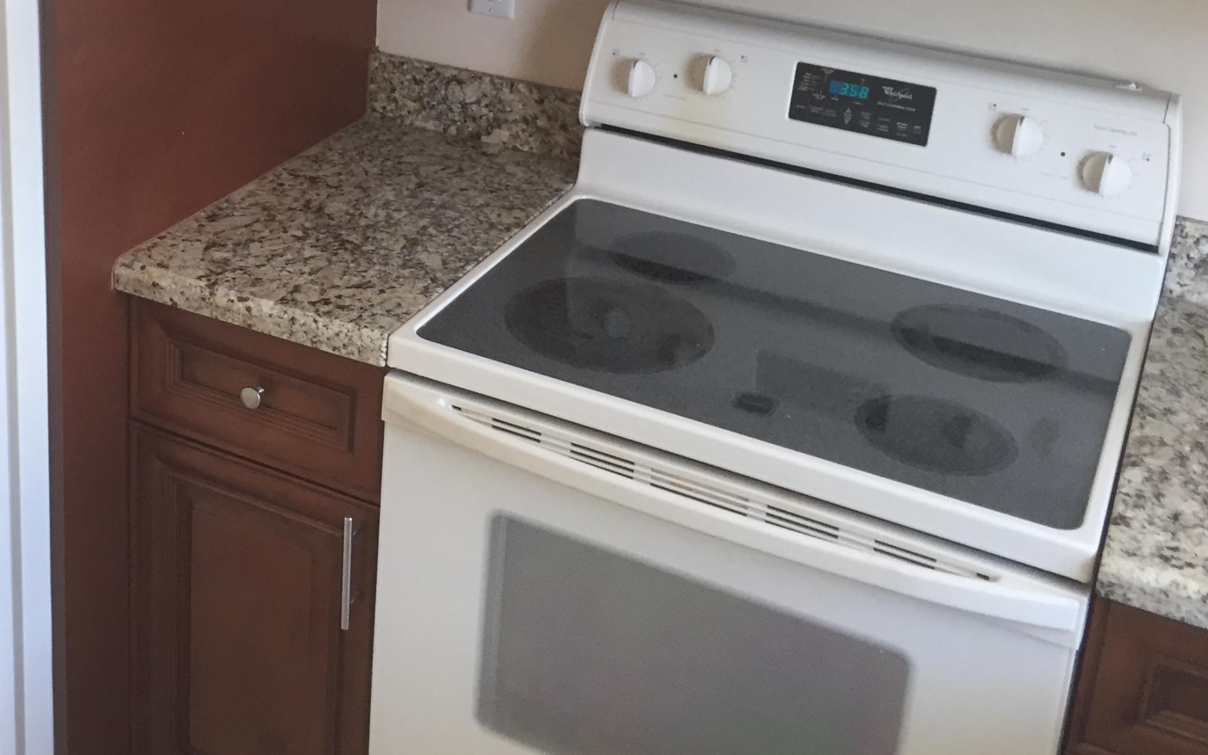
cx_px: 400
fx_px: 1613
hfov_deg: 40.5
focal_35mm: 49
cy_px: 65
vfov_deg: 25.5
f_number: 2.2
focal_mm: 4.15
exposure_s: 1/30
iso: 40
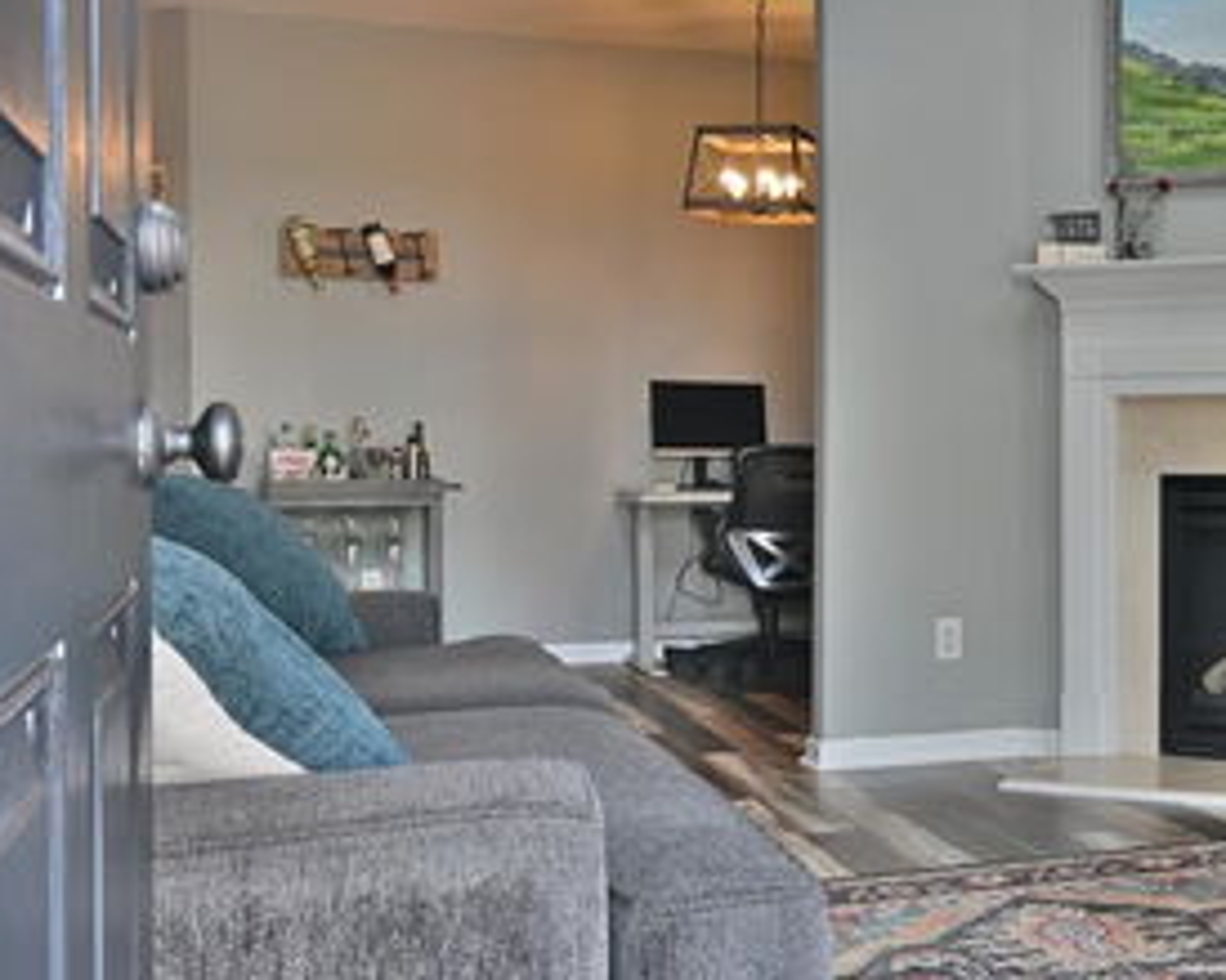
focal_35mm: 46
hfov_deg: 38.4
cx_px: 1034
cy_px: 443
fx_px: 1669
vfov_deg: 32.7
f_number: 10
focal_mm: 28
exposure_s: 1/30
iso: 1000
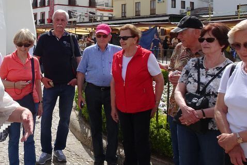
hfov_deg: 39.9
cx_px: 42
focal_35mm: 47
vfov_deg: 28.4
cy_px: 47
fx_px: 323
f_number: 3.5
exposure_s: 1/1000
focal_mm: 4.1
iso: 80
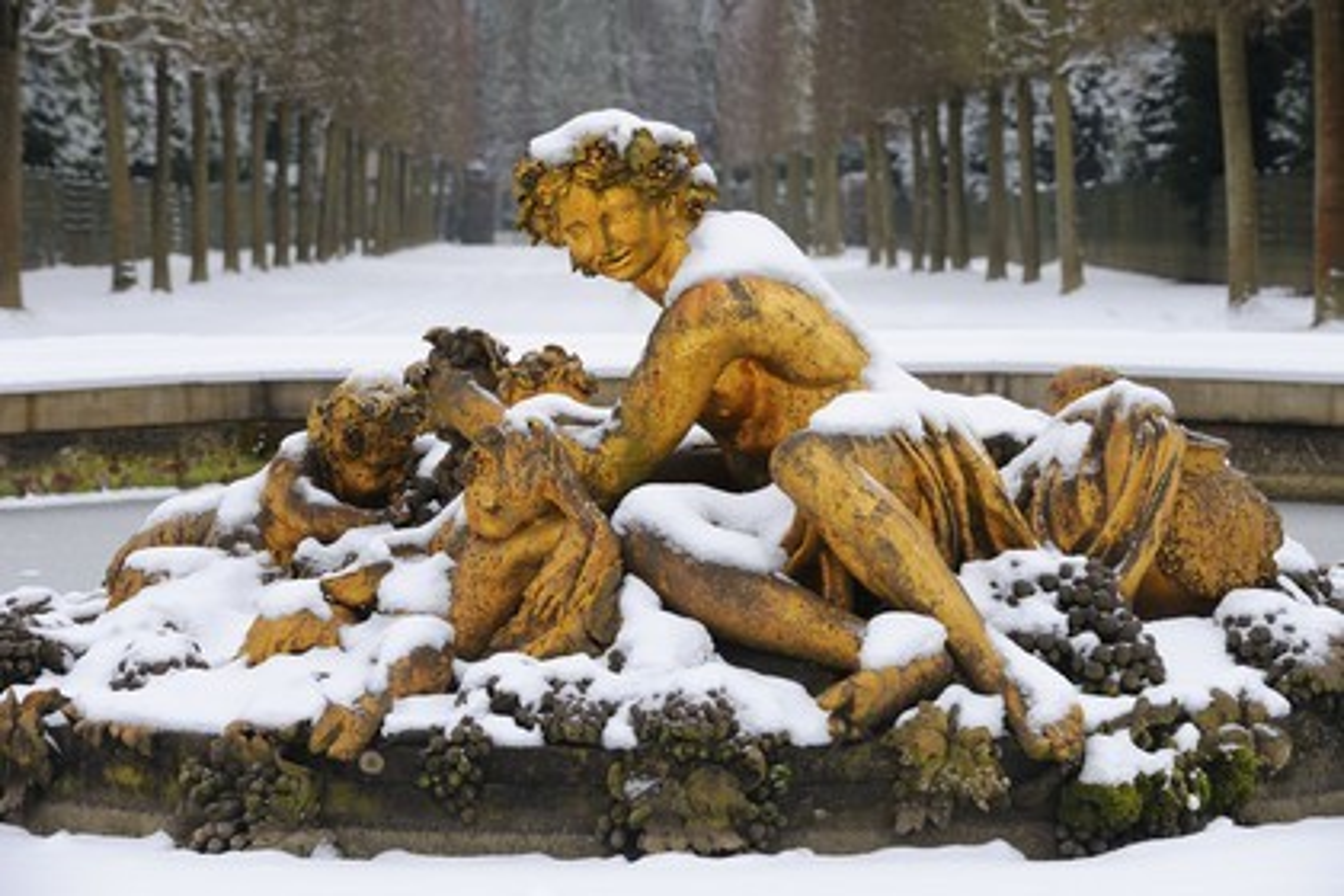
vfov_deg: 10.2
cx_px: 672
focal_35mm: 135
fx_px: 5040
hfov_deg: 15.2
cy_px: 448
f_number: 8
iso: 400
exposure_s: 1/160
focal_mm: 135
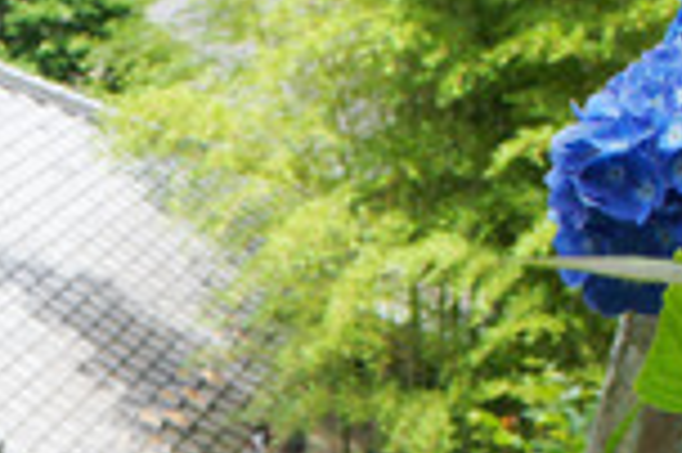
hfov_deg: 23.4
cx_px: -27
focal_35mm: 82
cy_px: 646
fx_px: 1560
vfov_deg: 15.4
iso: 200
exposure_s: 1/320
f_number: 5.6
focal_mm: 19
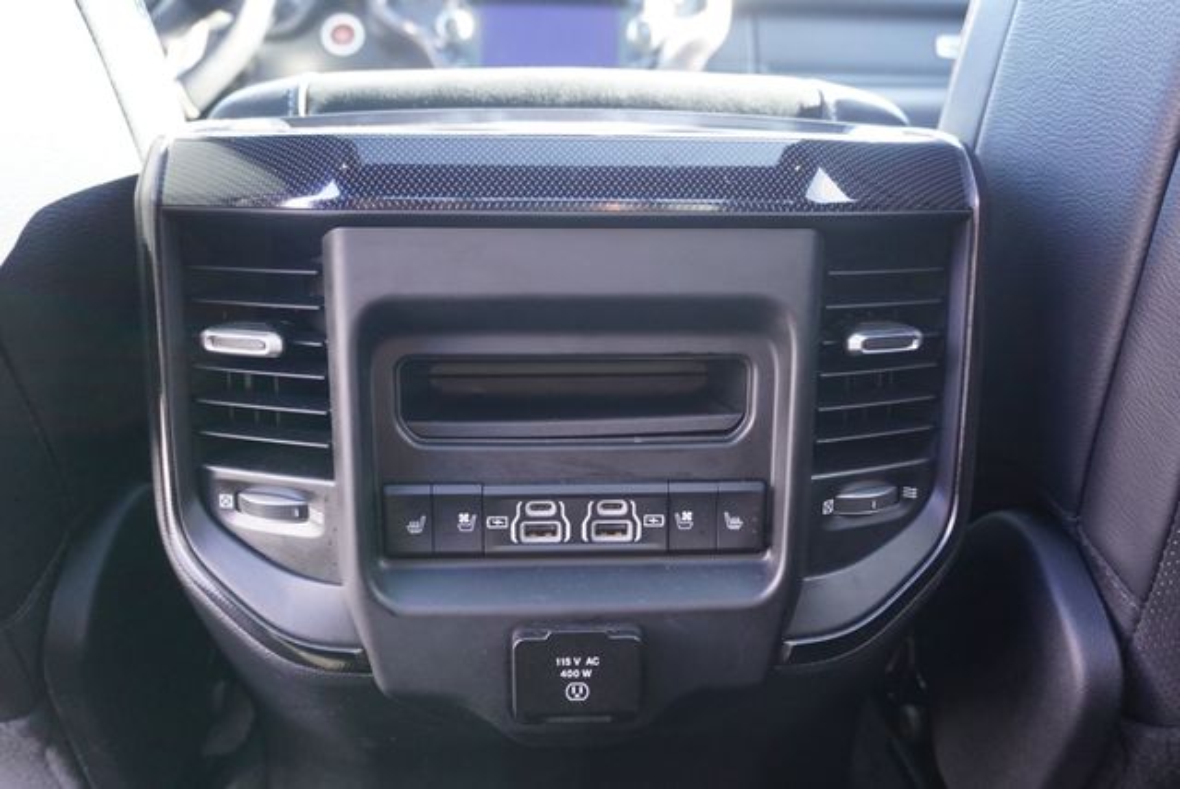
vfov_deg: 43.7
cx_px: 590
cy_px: 394
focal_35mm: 30
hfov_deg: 61.9
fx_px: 984
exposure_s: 1/60
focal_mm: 20
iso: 1250
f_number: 4
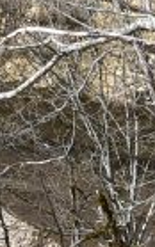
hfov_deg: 2.8
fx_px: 3207
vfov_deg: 4.3
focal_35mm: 475
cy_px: -303
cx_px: 7
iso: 160
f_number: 11
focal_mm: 50
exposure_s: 1/125
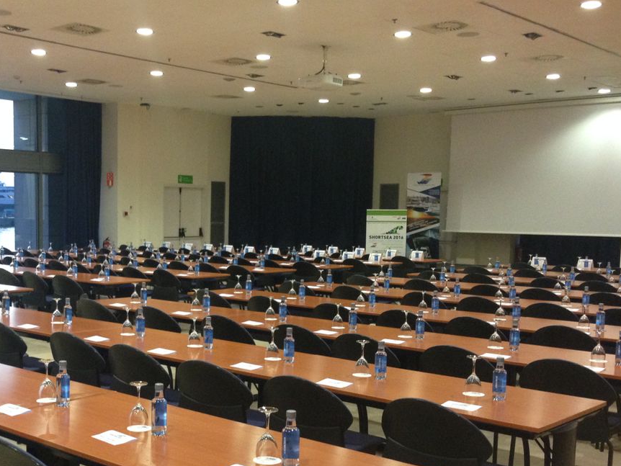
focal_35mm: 49
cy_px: 299
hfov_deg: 38.4
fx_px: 879
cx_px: 205
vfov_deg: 29.5
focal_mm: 4.12
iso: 250
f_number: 2.4
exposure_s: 1/20
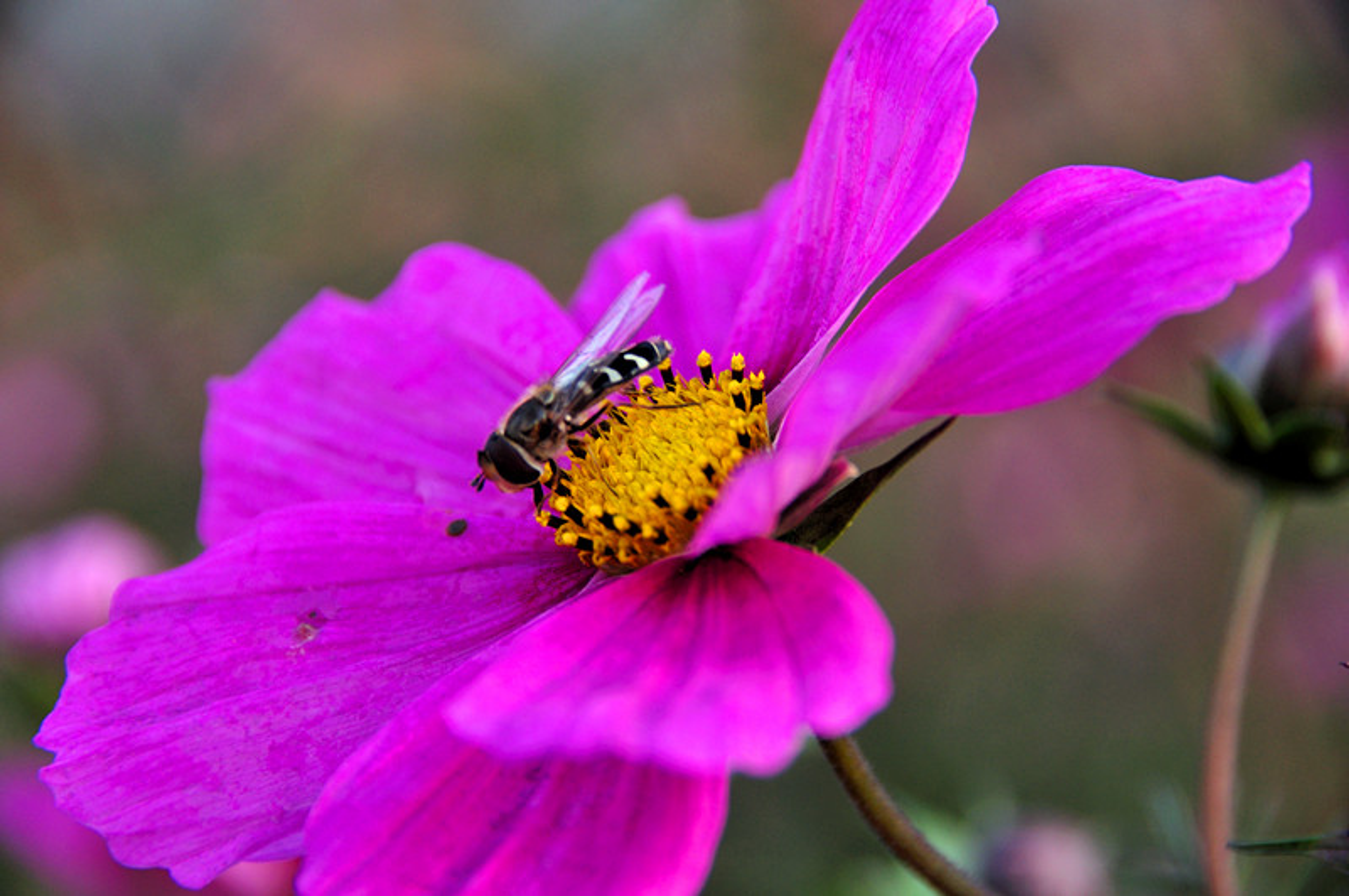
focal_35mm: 300
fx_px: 11226
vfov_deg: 4.6
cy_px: 448
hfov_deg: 6.9
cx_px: 674
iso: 200
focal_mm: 200
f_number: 6.3
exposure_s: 1/160
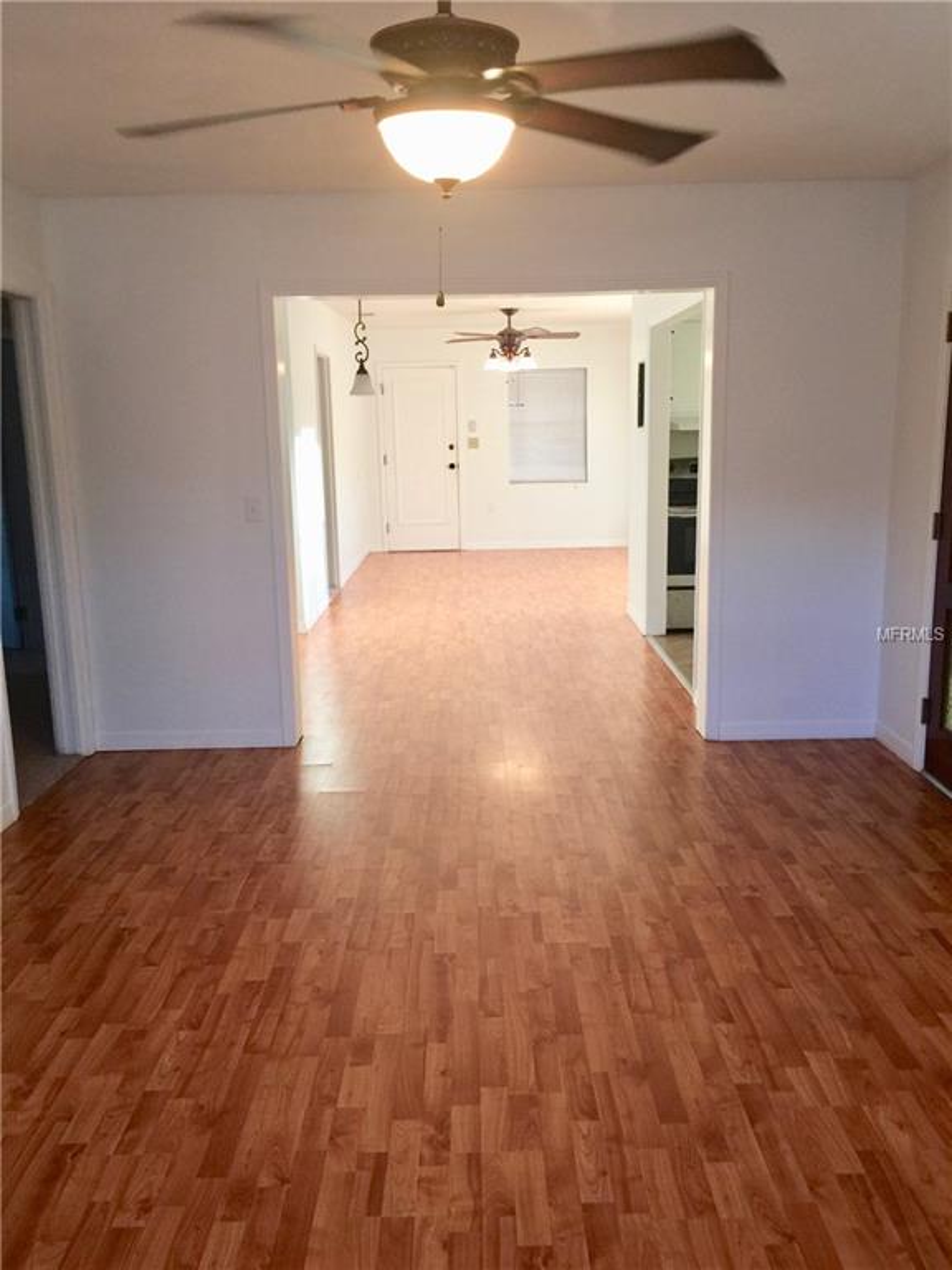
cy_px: 635
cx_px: 476
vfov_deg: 61.7
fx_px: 1063
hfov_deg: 48.2
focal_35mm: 29
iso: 32
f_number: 2.2
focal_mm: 4.15
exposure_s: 1/15
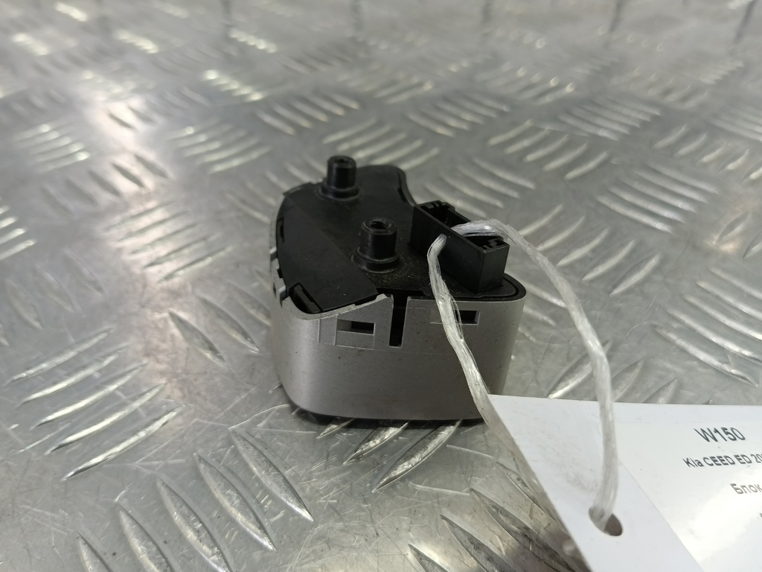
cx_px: 381
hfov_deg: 73.9
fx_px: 506
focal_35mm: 23
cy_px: 286
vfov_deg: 58.9
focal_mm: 4.11
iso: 122
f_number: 1.6
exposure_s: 1/50
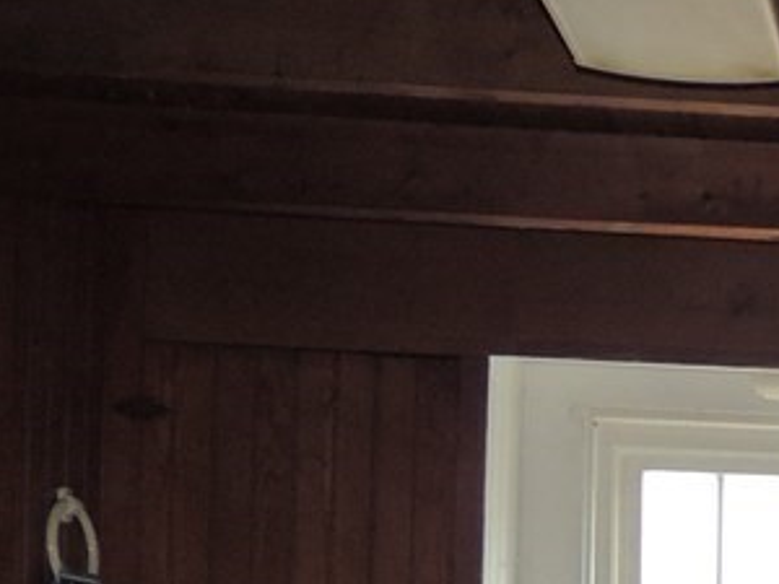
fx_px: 1845
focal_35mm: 82
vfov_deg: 16.2
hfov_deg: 20.0
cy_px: 927
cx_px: 1226
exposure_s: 1/40
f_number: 3
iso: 360
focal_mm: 4.3
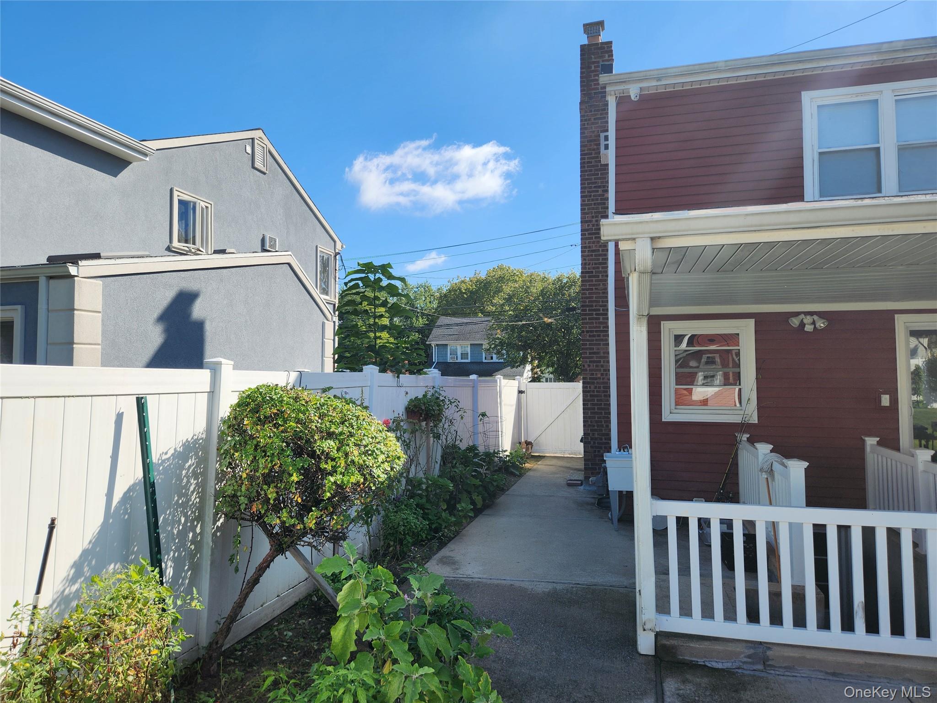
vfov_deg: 58.9
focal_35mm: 23
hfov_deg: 73.9
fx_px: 623
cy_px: 352
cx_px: 468
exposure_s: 1/1690
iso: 20
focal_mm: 5.4
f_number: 1.8
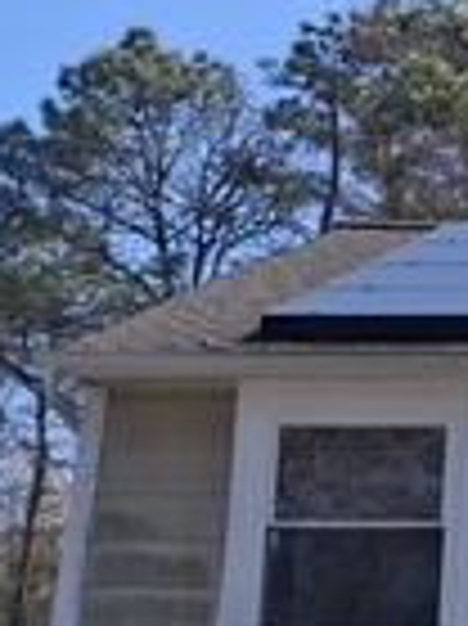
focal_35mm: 144
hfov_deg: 9.0
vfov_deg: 13.7
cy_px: 495
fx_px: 2600
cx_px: 1233
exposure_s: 1/1570
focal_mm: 4.69
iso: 25
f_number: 1.8
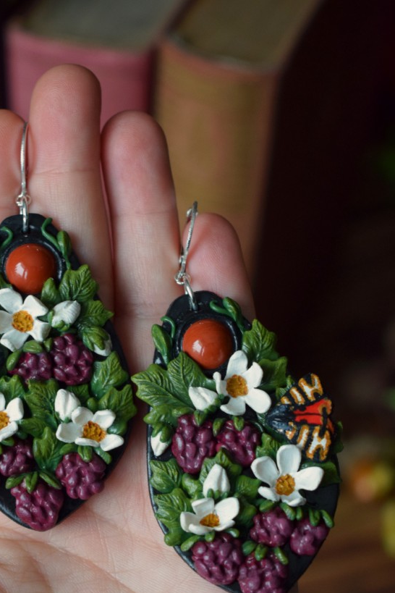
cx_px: 123
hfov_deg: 14.1
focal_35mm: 97
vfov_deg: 21.0
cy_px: 382
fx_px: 1596
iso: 1250
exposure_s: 1/60
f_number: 5.3
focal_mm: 46
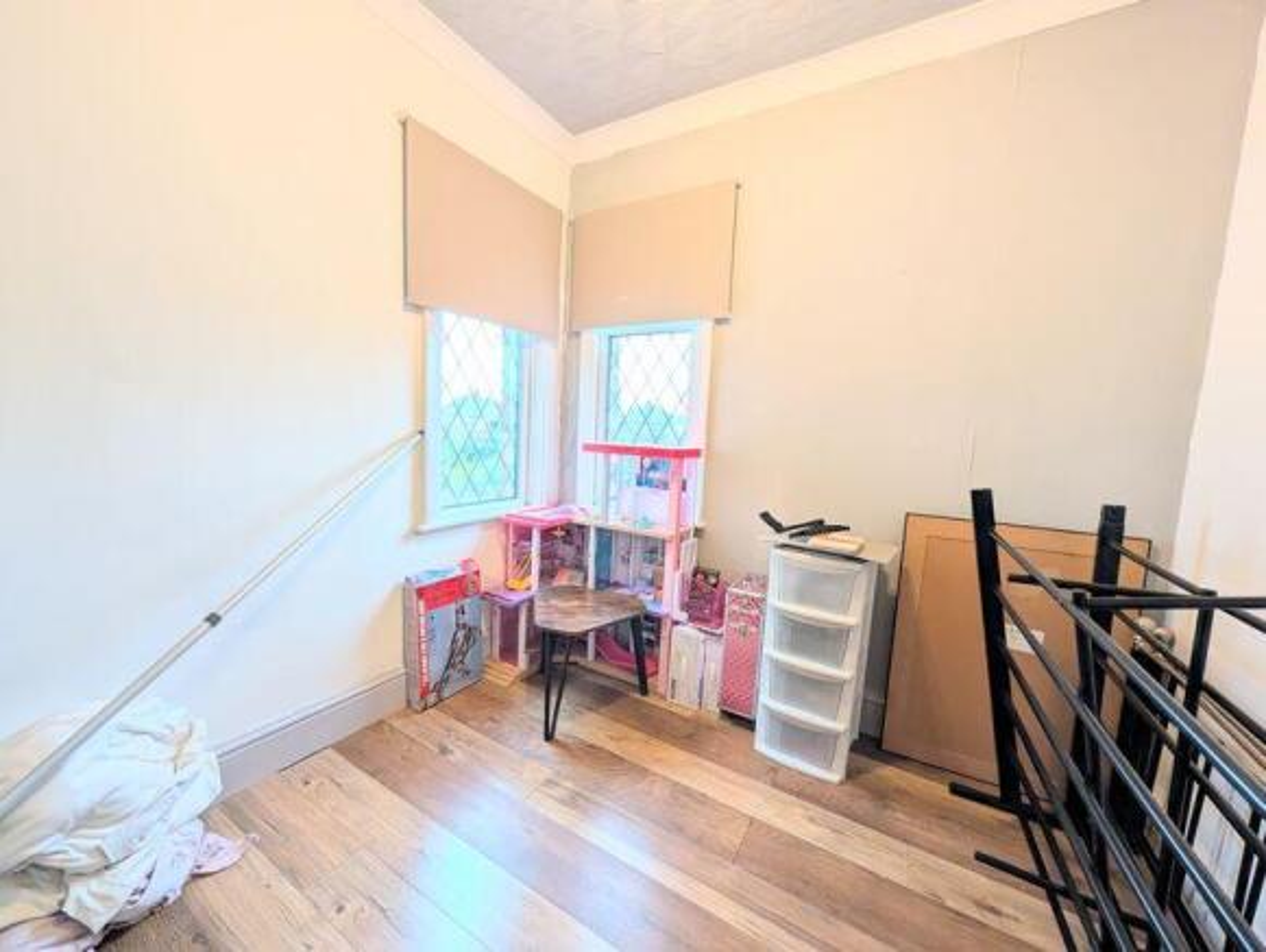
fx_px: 439
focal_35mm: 12
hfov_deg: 110.5
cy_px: 476
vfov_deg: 94.6
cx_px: 633
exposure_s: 1/50
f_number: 1.7
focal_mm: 2.02
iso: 91
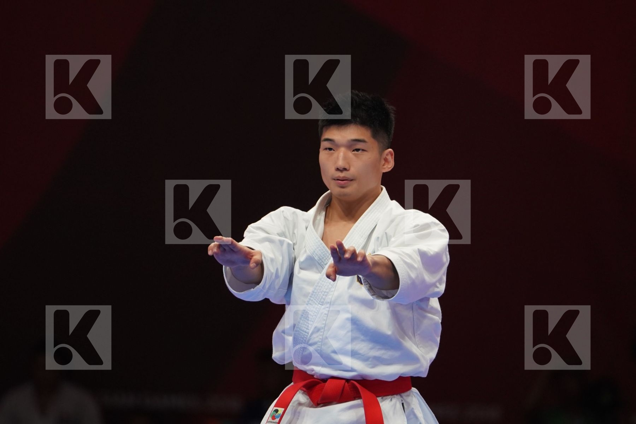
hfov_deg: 4.9
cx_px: 318
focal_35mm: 420
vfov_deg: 3.3
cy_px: 212
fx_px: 7419
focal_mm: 280
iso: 1600
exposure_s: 1/500
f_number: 4
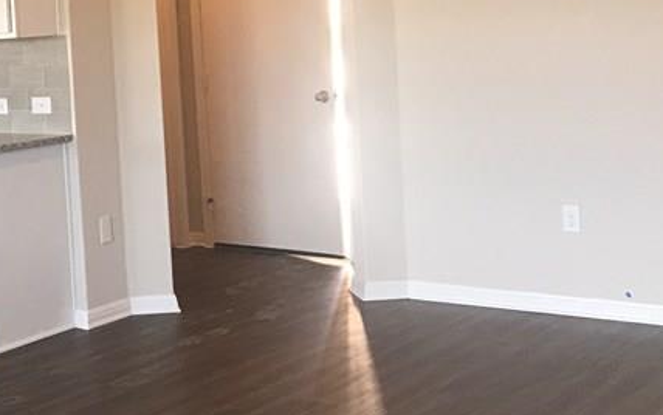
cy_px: 74
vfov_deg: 18.2
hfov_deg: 27.9
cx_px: 65
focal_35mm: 71
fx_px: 1284
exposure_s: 1/30
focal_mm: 3.99
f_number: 1.8
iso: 32
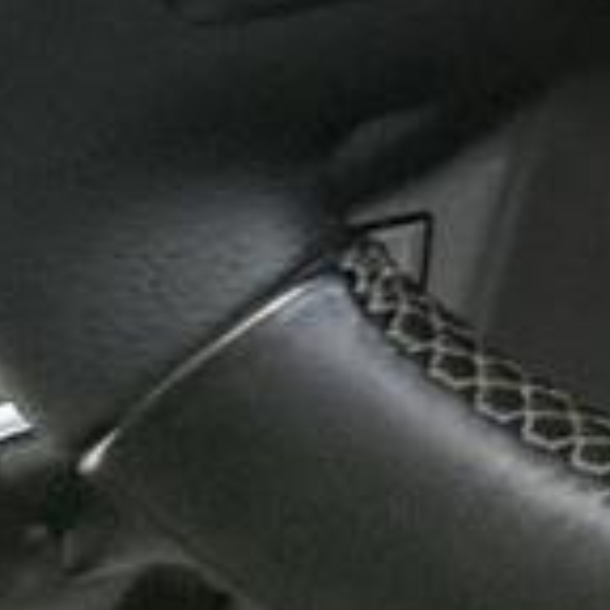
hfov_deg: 13.9
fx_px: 1535
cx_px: 1538
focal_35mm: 77
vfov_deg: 17.3
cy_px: -555
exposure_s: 1/115
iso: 125
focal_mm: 2.22
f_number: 2.2
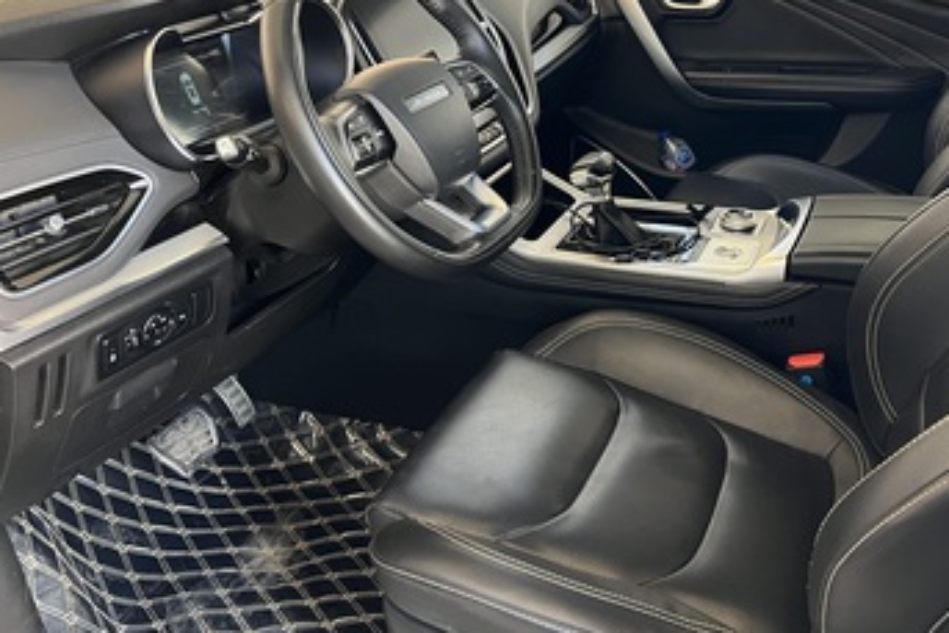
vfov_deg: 36.7
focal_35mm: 36
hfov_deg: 52.8
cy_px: 234
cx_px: 569
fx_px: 949
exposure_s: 1/60
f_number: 1.5
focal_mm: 5.7
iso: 200
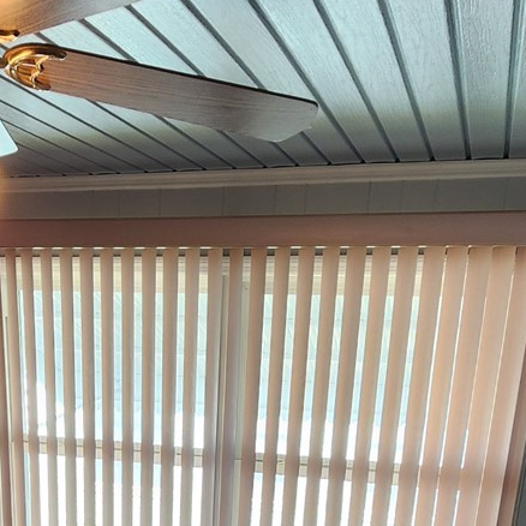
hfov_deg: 39.8
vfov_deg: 33.6
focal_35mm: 42
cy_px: 610
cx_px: 201
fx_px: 722
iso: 125
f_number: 2.2
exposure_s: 1/60
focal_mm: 2.2
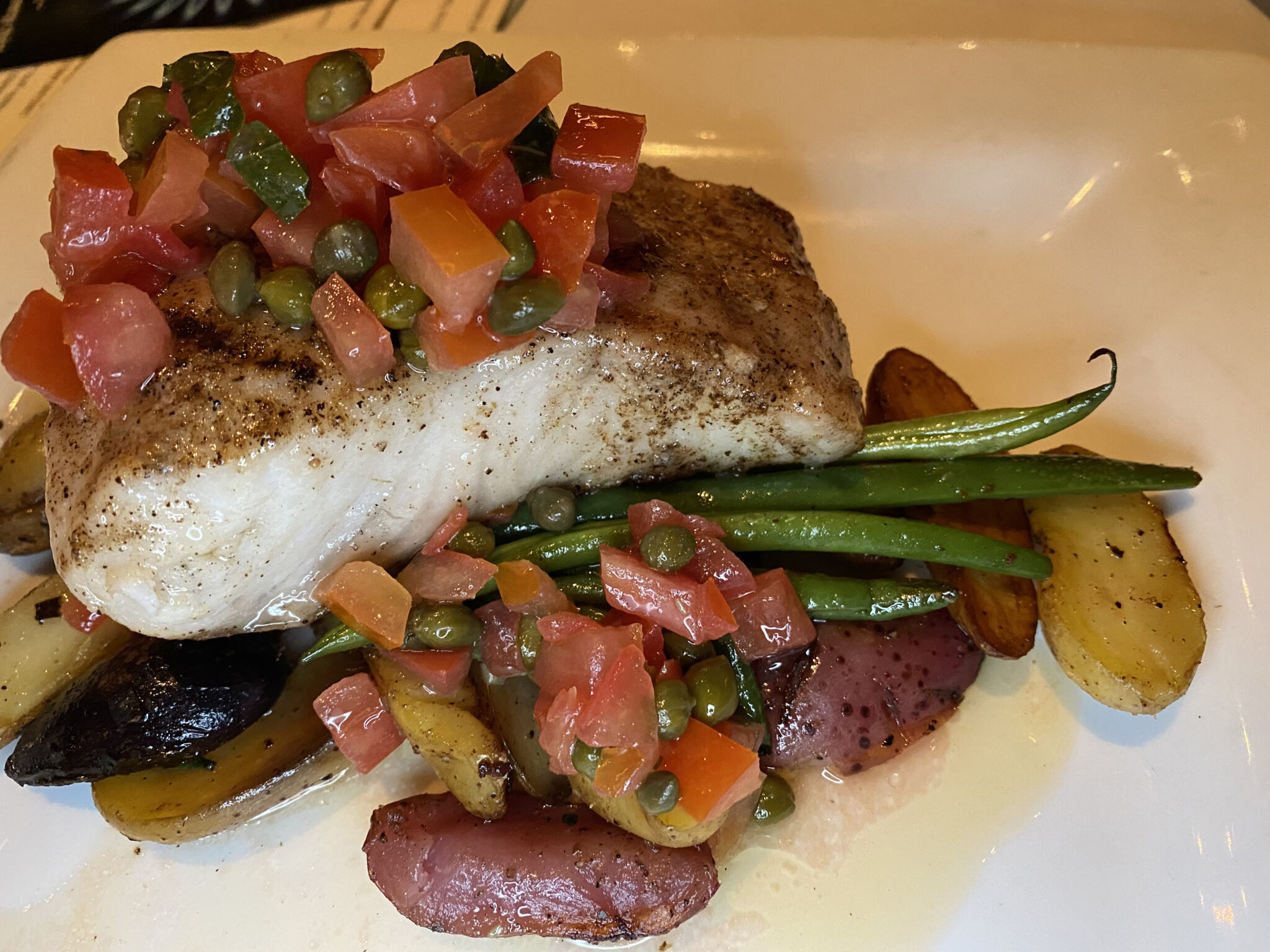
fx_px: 954
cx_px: 635
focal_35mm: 26
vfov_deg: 53.1
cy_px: 476
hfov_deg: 67.3
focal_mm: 4.25
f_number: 1.8
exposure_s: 1/40
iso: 400
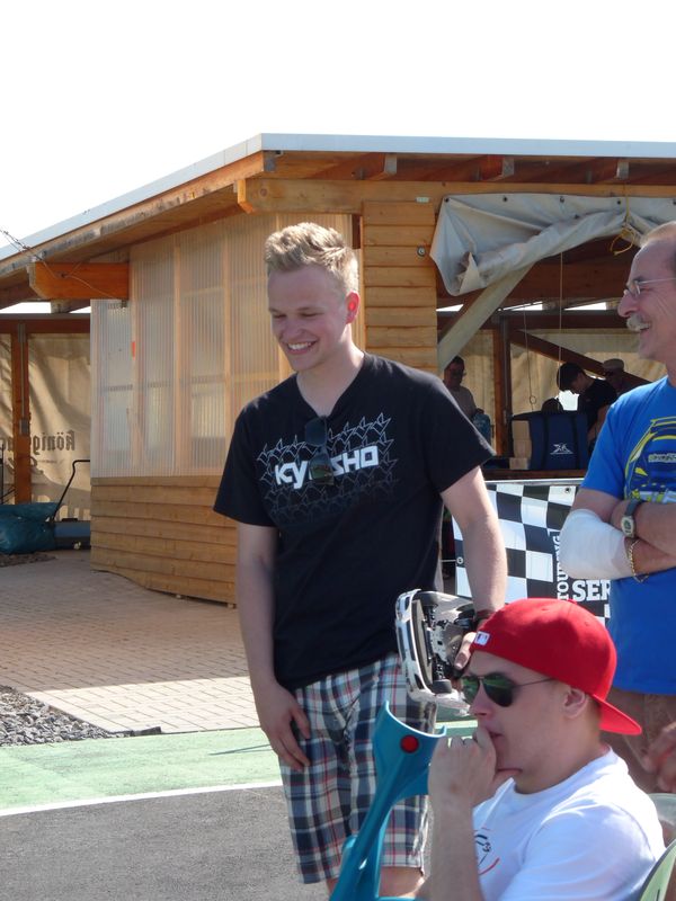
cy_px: 450
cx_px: 338
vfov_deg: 19.4
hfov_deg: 14.6
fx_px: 2630
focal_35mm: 101
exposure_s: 1/250
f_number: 5.6
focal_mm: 18
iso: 100
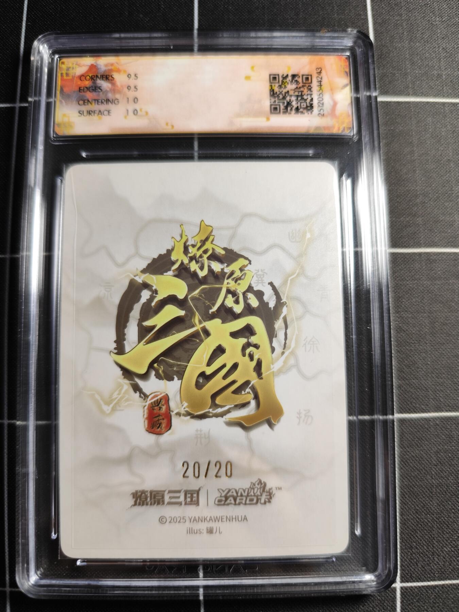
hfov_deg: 58.9
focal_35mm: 23
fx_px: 407
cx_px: 230
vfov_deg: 73.9
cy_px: 306
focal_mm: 6.14
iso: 500
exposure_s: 1/100
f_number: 1.65
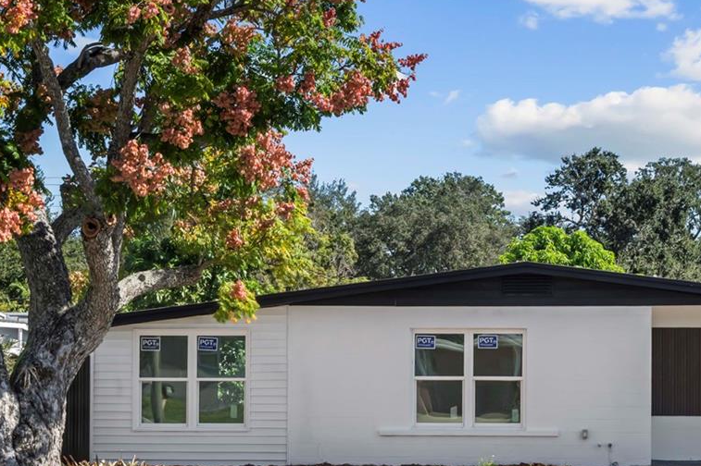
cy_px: 393
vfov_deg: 18.2
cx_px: 537
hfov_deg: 26.9
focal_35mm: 74
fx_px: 1440
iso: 200
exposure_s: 1/400
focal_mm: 35
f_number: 9
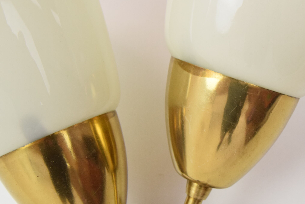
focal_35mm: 66
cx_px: 215
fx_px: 560
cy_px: 117
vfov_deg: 20.6
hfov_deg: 30.2
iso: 1600
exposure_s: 1/200
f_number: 7.1
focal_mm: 30
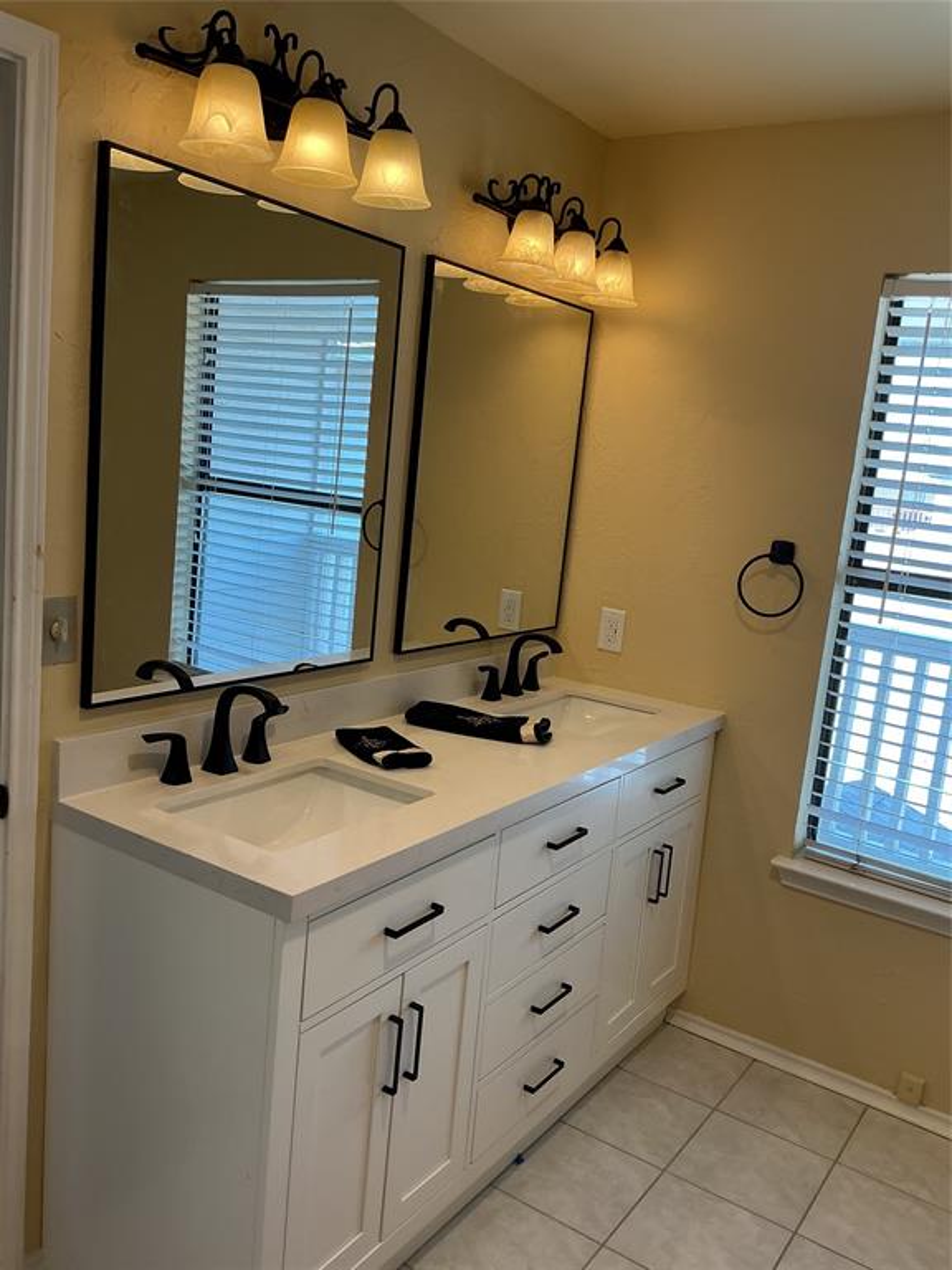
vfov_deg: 61.7
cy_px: 635
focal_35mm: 29
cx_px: 476
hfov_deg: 48.2
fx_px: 1063
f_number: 1.8
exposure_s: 1/120
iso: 64
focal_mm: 3
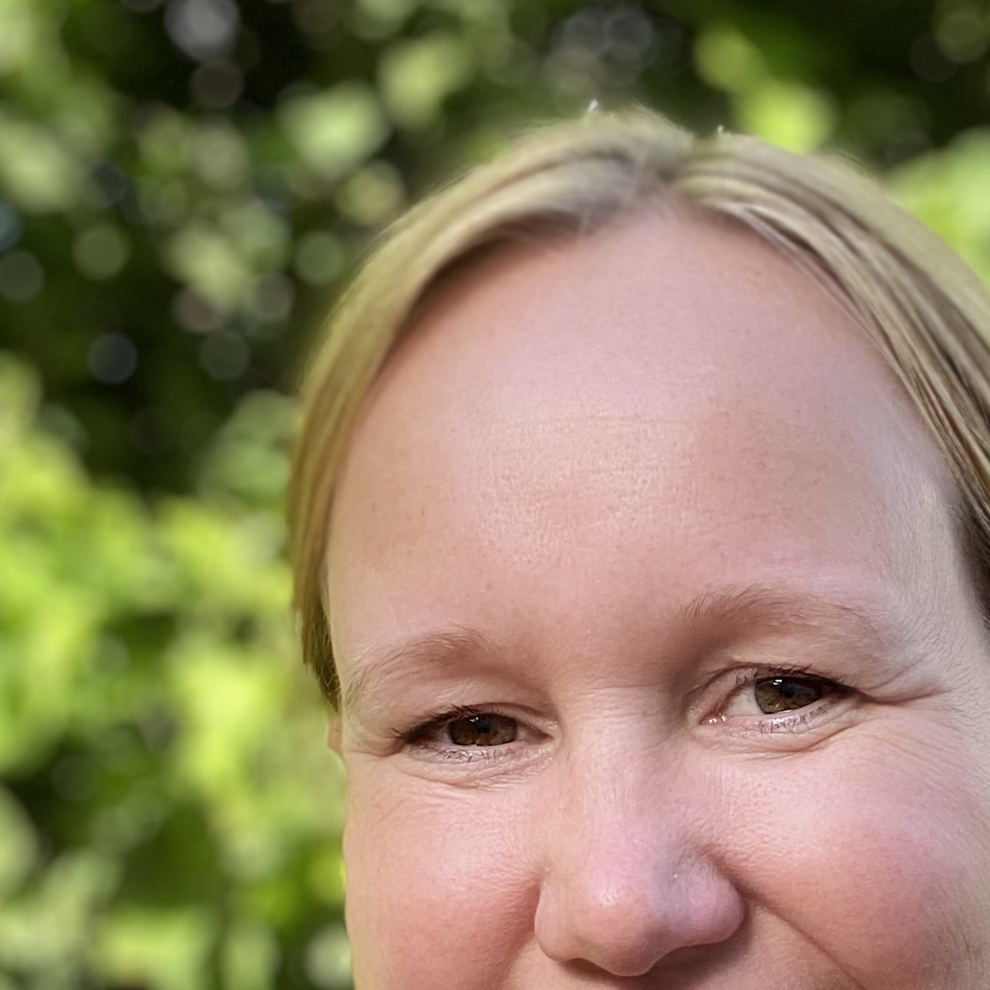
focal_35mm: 67
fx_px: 2168
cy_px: 966
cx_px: 702
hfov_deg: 25.5
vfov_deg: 24.7
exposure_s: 1/122
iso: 25
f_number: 2.2
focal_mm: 2.71
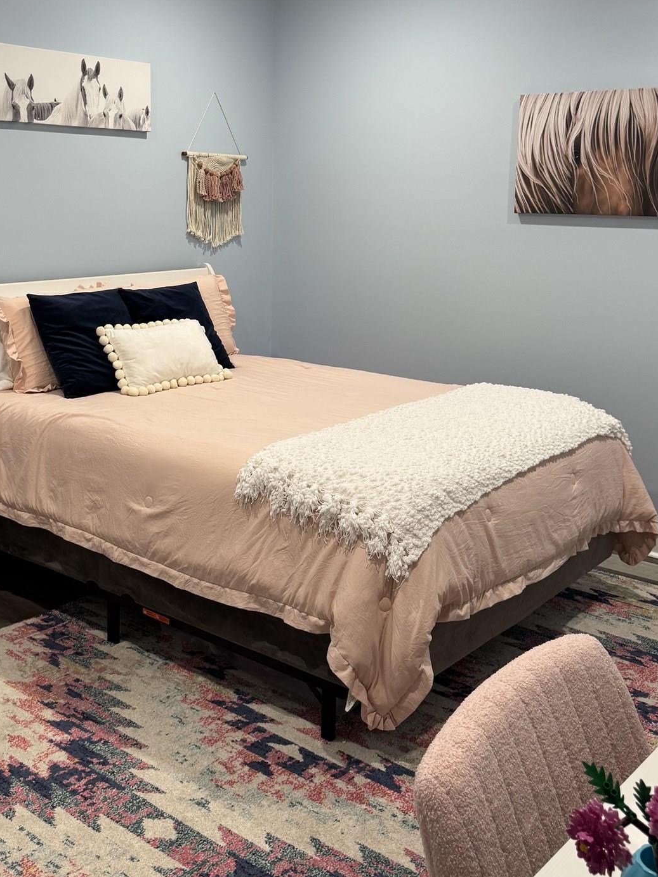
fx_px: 1013
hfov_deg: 35.8
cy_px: 306
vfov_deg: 46.2
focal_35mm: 40
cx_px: 257
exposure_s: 1/60
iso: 125
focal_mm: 6.76
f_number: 1.78
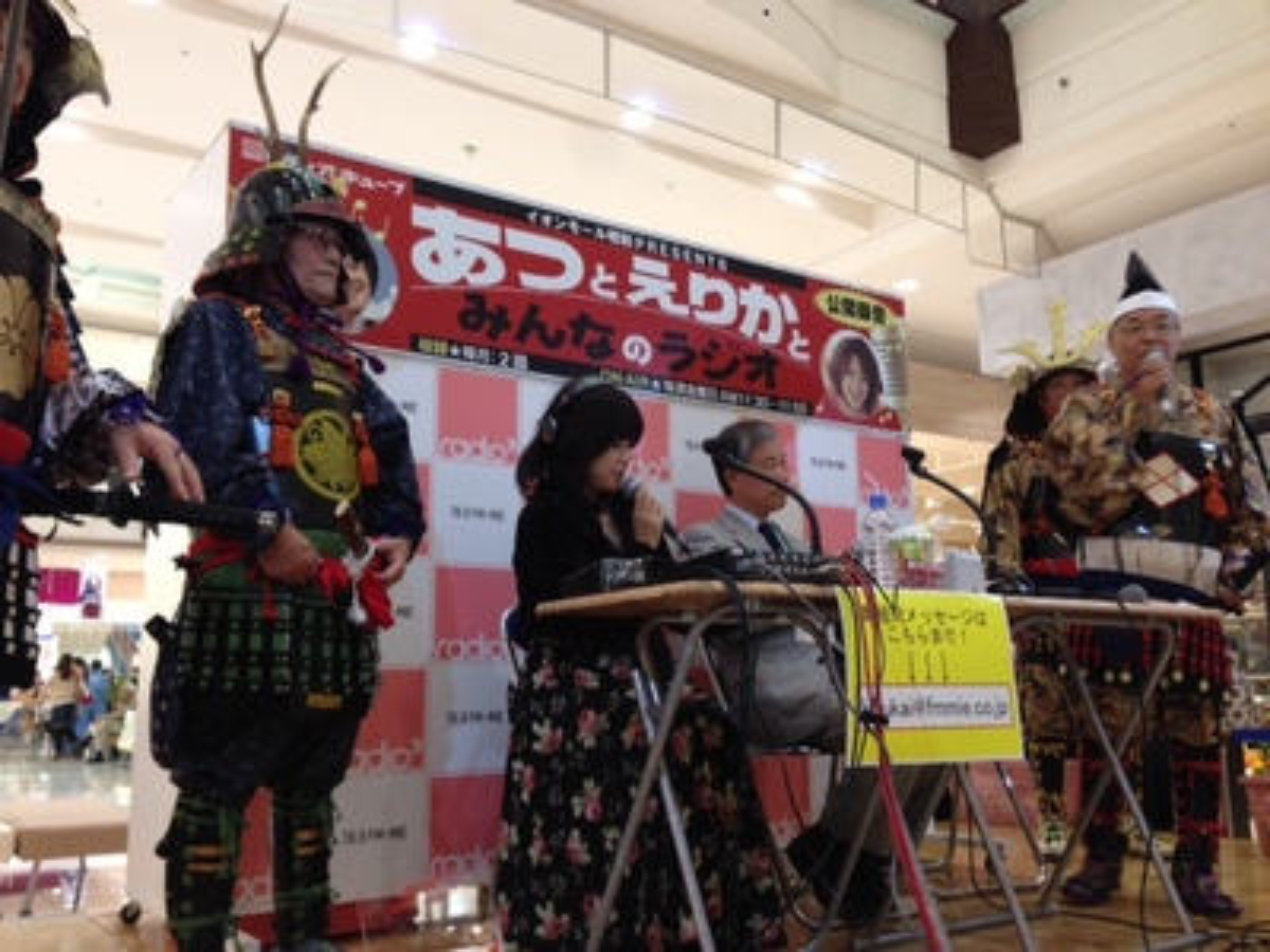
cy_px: 476
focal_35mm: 33
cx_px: 635
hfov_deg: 55.4
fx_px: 1211
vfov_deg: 42.9
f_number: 2.4
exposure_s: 1/20
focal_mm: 4.12
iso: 80
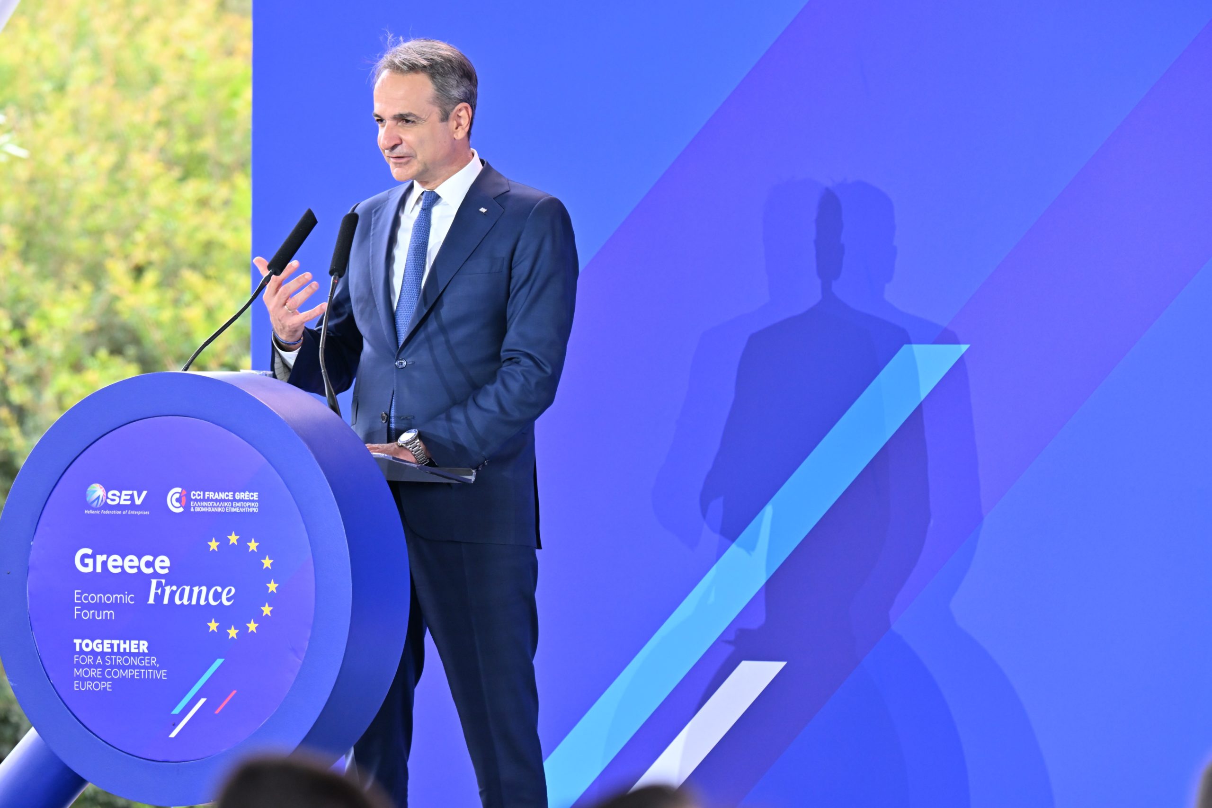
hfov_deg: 6.4
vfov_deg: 4.3
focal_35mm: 320
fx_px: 10773
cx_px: 606
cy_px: 404
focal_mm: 320
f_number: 6
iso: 1800
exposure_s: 1/320
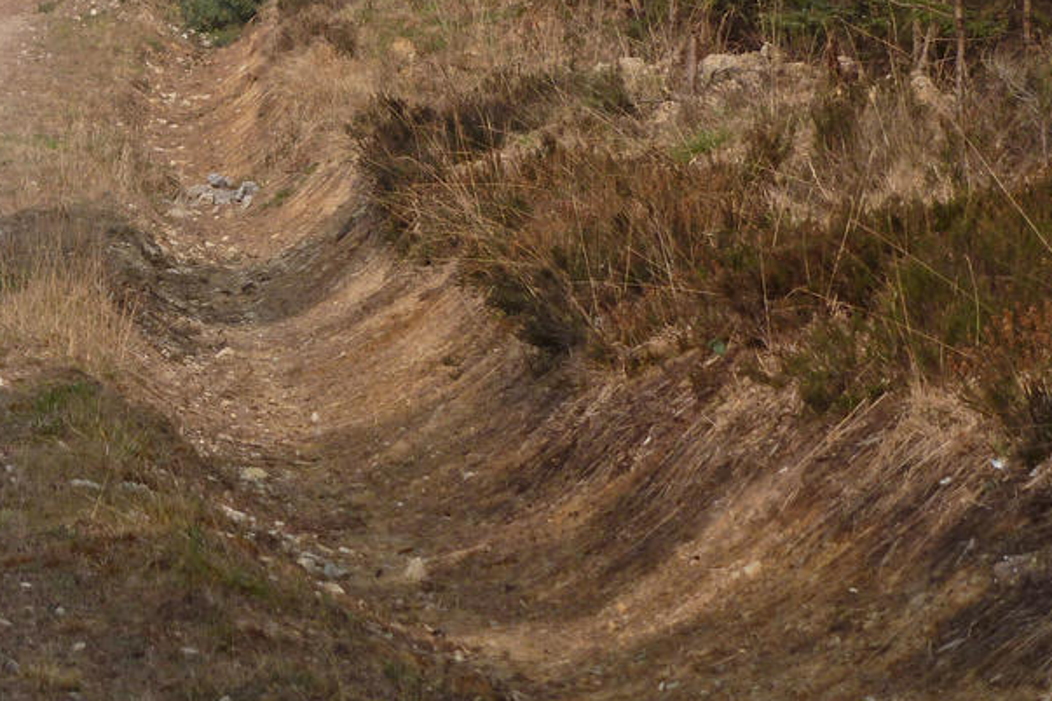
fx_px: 8445
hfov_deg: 7.1
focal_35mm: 289
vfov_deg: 4.7
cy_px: 23
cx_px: -52
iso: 100
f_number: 5.2
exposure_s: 1/320
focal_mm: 23.4
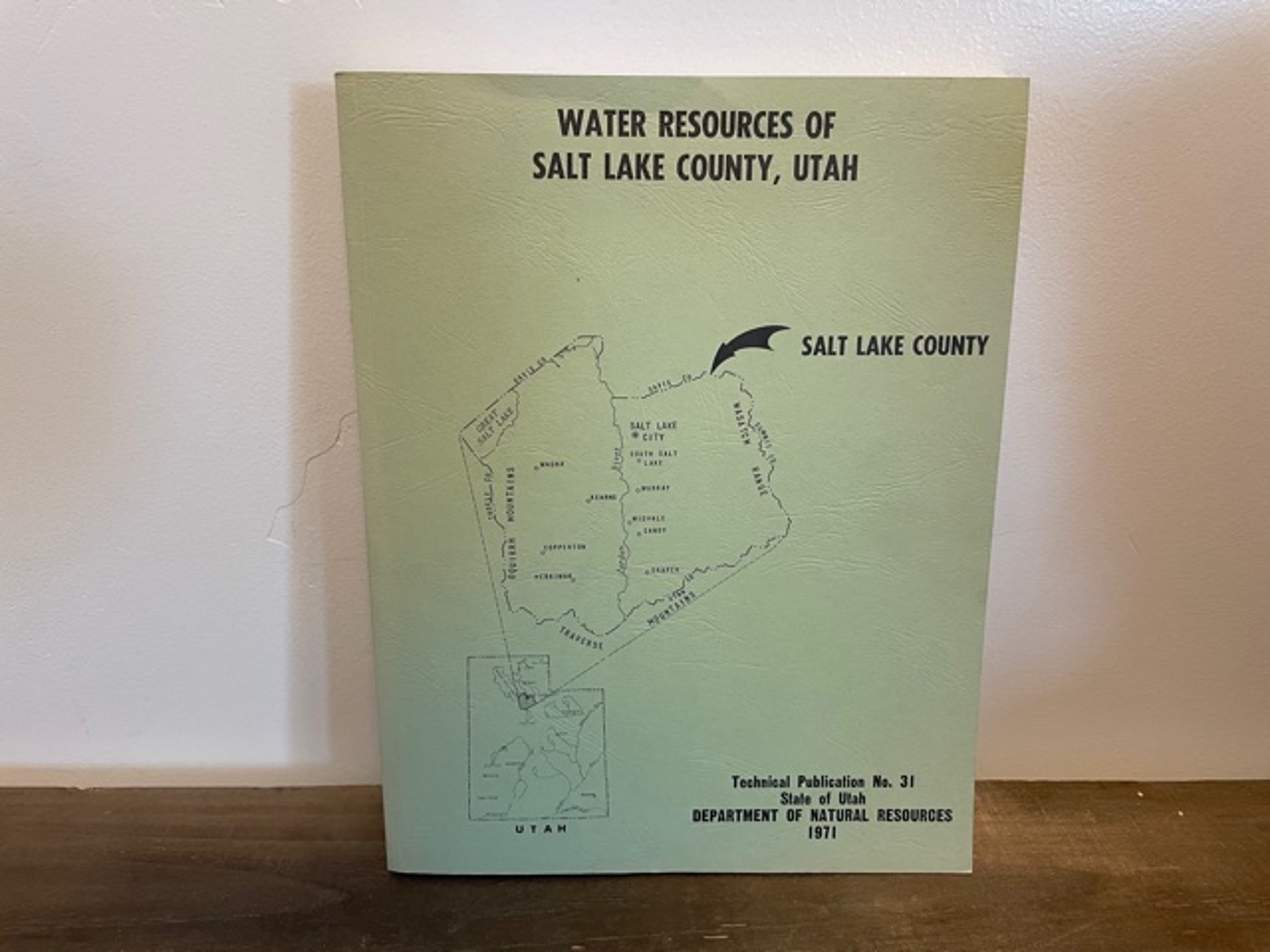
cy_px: 476
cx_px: 635
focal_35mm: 26
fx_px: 954
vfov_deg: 53.1
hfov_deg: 67.3
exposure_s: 1/60
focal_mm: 4.2
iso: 125
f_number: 1.6
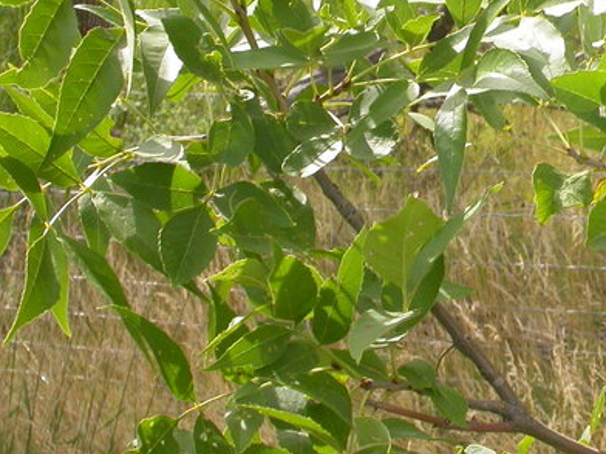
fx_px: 2784
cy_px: 122
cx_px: 597
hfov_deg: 12.3
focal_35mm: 159
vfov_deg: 9.3
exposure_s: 1/141
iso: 100
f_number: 7
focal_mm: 16.2
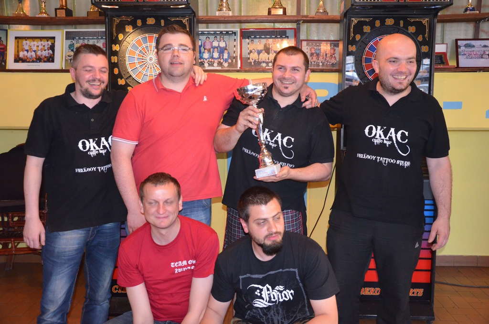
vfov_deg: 36.7
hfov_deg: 53.2
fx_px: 488
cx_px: 244
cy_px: 162
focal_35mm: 36
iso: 3200
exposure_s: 1/60
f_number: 3.8
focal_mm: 24
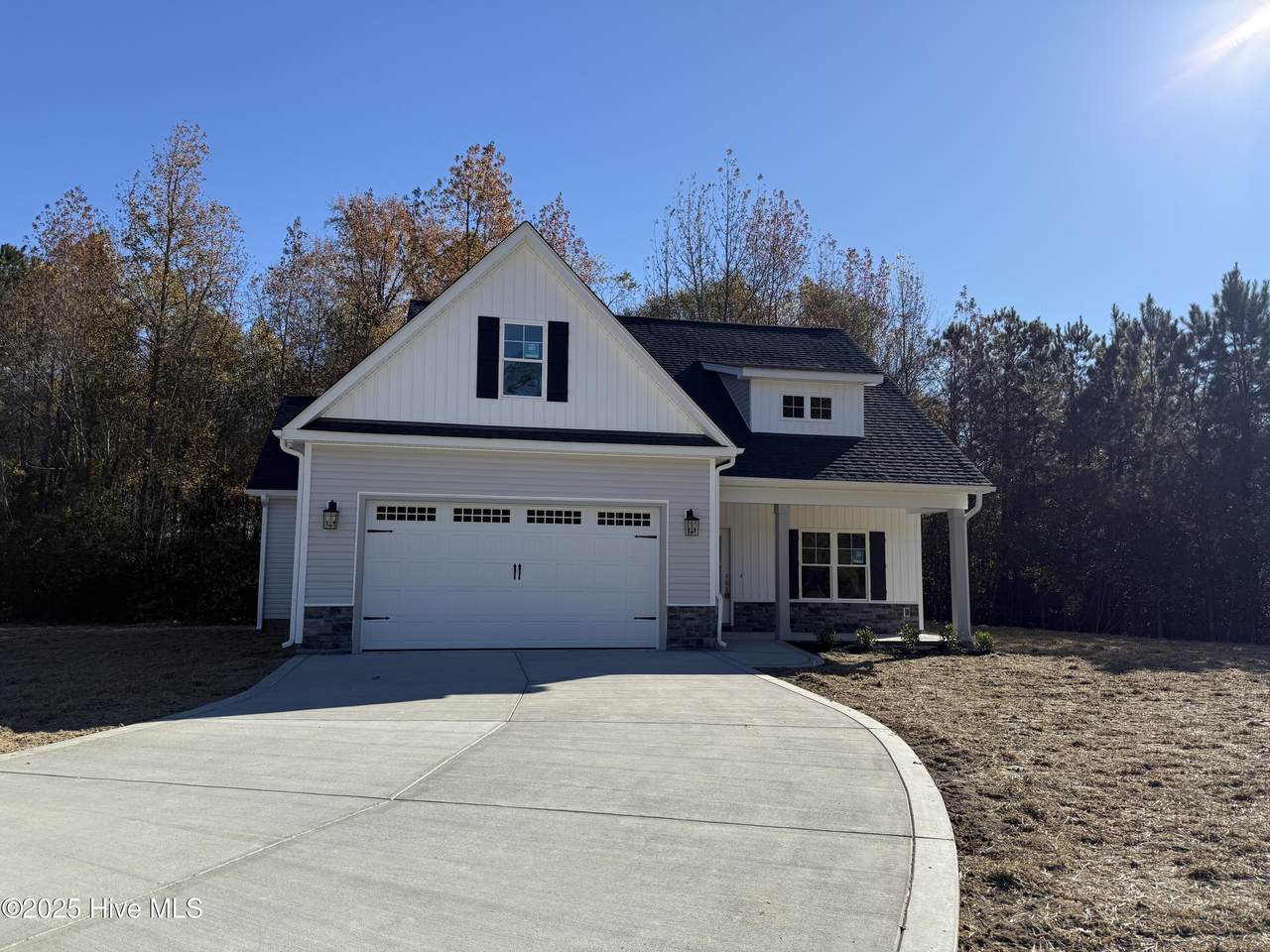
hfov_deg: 71.6
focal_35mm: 24
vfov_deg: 56.8
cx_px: 635
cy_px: 476
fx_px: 881
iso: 80
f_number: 1.78
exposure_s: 1/4405
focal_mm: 6.76
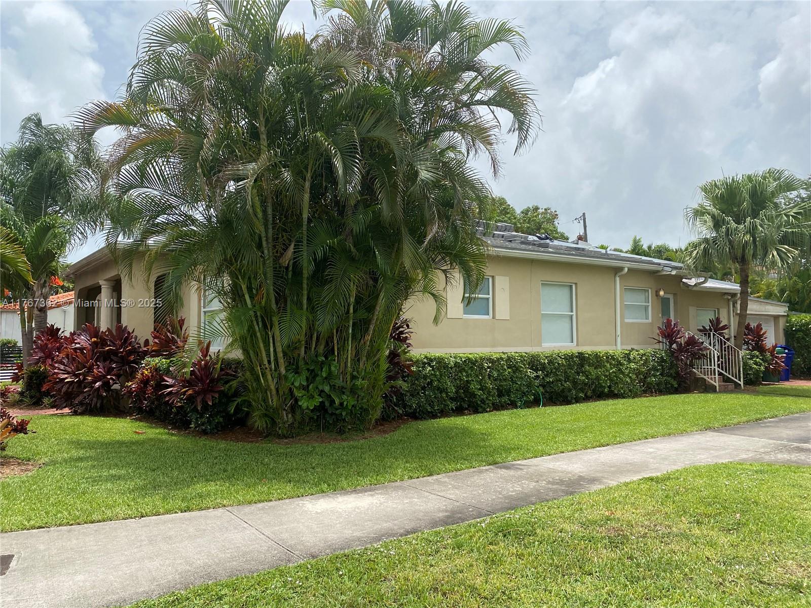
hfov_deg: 67.3
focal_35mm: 26
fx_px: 609
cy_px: 304
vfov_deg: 53.1
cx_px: 406
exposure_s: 1/2967
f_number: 1.8
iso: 32
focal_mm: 4.25
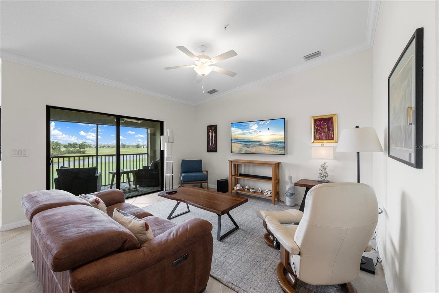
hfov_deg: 104.3
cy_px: 146
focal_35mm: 14
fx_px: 171
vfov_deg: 81.2
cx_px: 220
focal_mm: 14
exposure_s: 1/50
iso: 800
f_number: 8
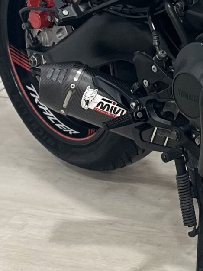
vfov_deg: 14.6
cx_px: 388
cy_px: 9
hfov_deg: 10.4
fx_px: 1041
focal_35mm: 133
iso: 100
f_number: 1.6
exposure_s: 1/50
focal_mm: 5.1
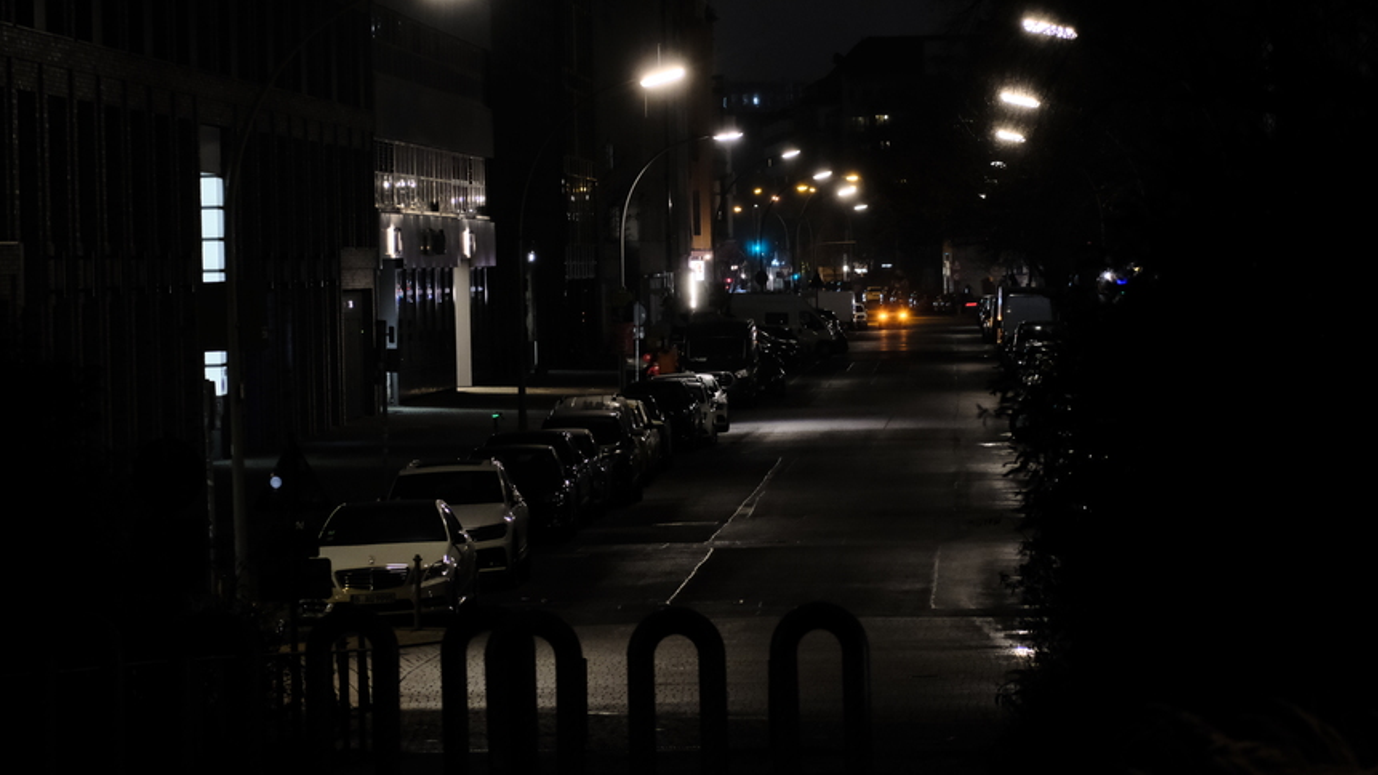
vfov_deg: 6.5
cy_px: 331
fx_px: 6832
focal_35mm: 187
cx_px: 762
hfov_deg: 11.5
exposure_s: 1/10
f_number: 6.3
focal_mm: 100
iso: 3200
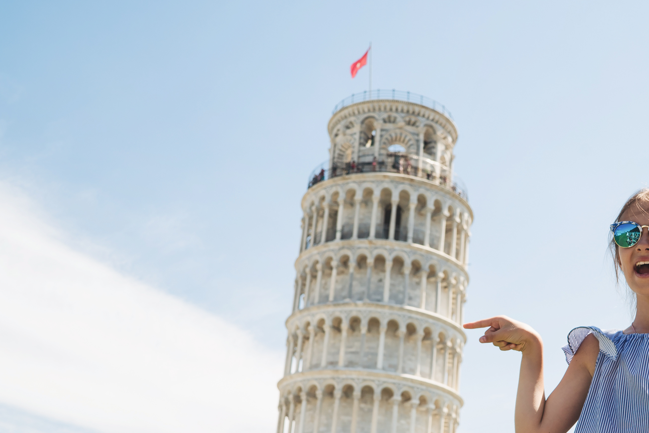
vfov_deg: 23.7
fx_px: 1028
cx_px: 417
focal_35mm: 57
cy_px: 289
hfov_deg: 34.8
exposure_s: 1/400
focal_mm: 35
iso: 100
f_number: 7.1
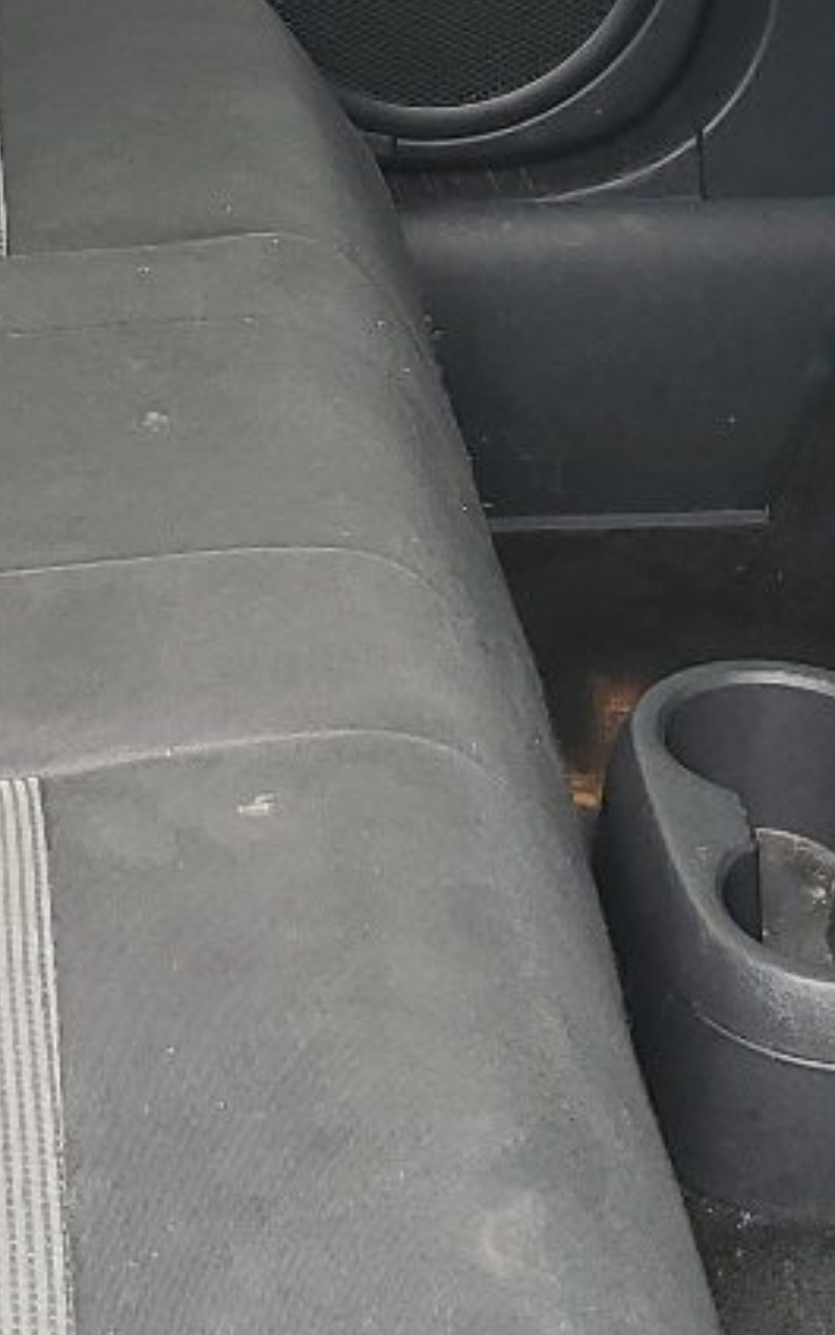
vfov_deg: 19.8
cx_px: 82
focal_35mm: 104
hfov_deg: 12.5
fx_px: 3787
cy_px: 315
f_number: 1.5
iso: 55
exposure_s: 1/120
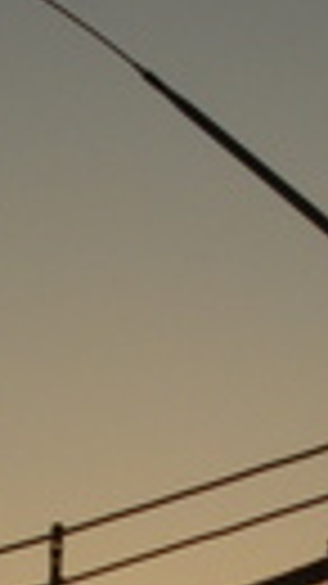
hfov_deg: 6.7
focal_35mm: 181
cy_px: 927
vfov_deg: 11.3
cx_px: 207
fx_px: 2802
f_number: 5.4
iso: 64
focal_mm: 6.3
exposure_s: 1/500
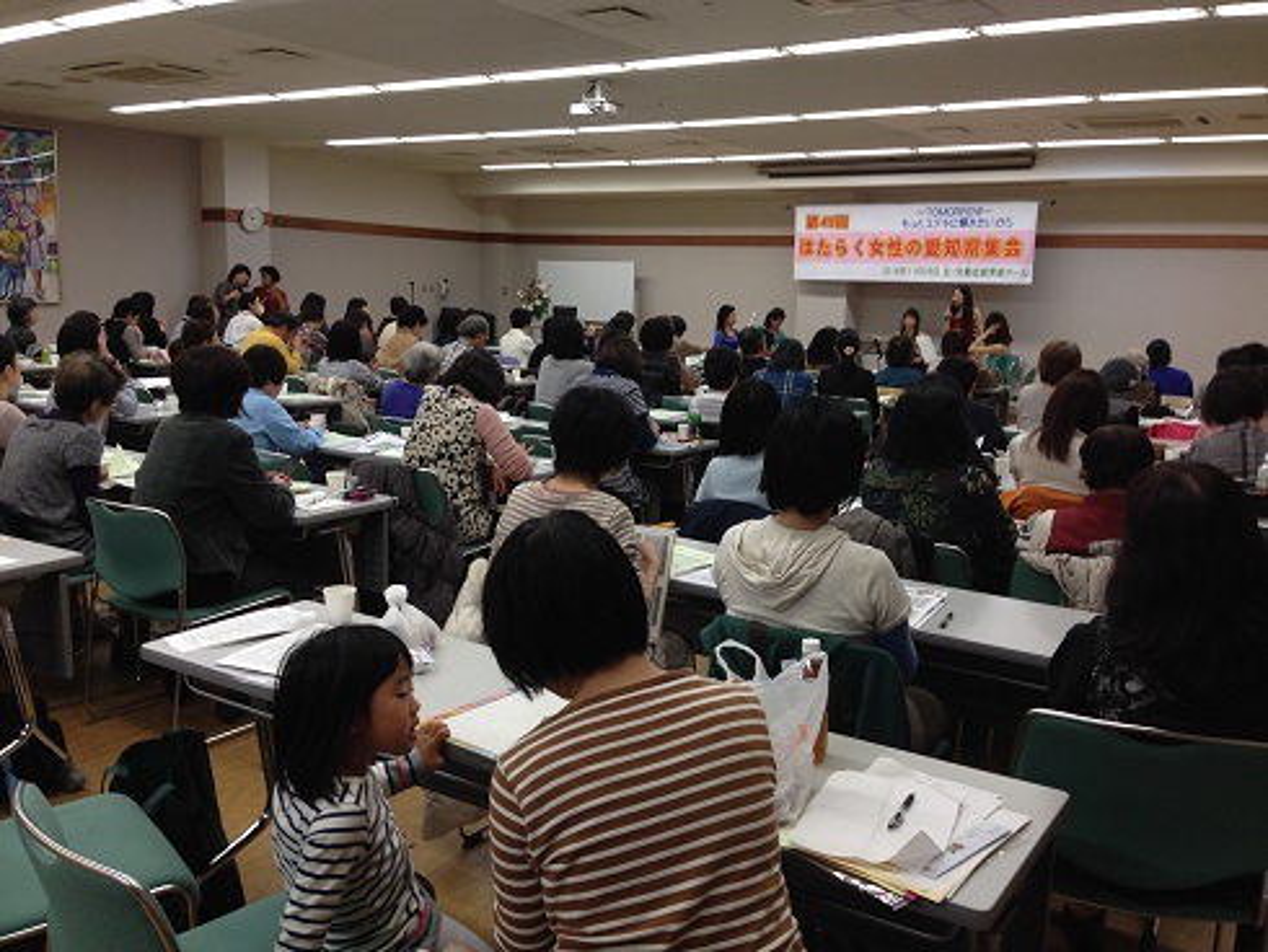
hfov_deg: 55.3
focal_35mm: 33
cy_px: 476
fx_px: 1209
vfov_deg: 43.0
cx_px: 634
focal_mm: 4.12
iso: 50
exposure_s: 1/40
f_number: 2.4
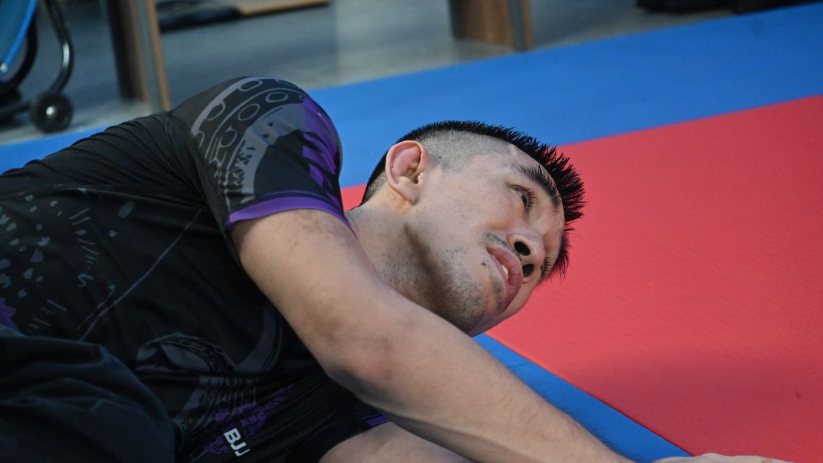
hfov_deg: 26.9
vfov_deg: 15.3
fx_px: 1724
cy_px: 248
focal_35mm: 79
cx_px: 412
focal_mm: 50
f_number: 4.5
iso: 5000
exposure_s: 1/400
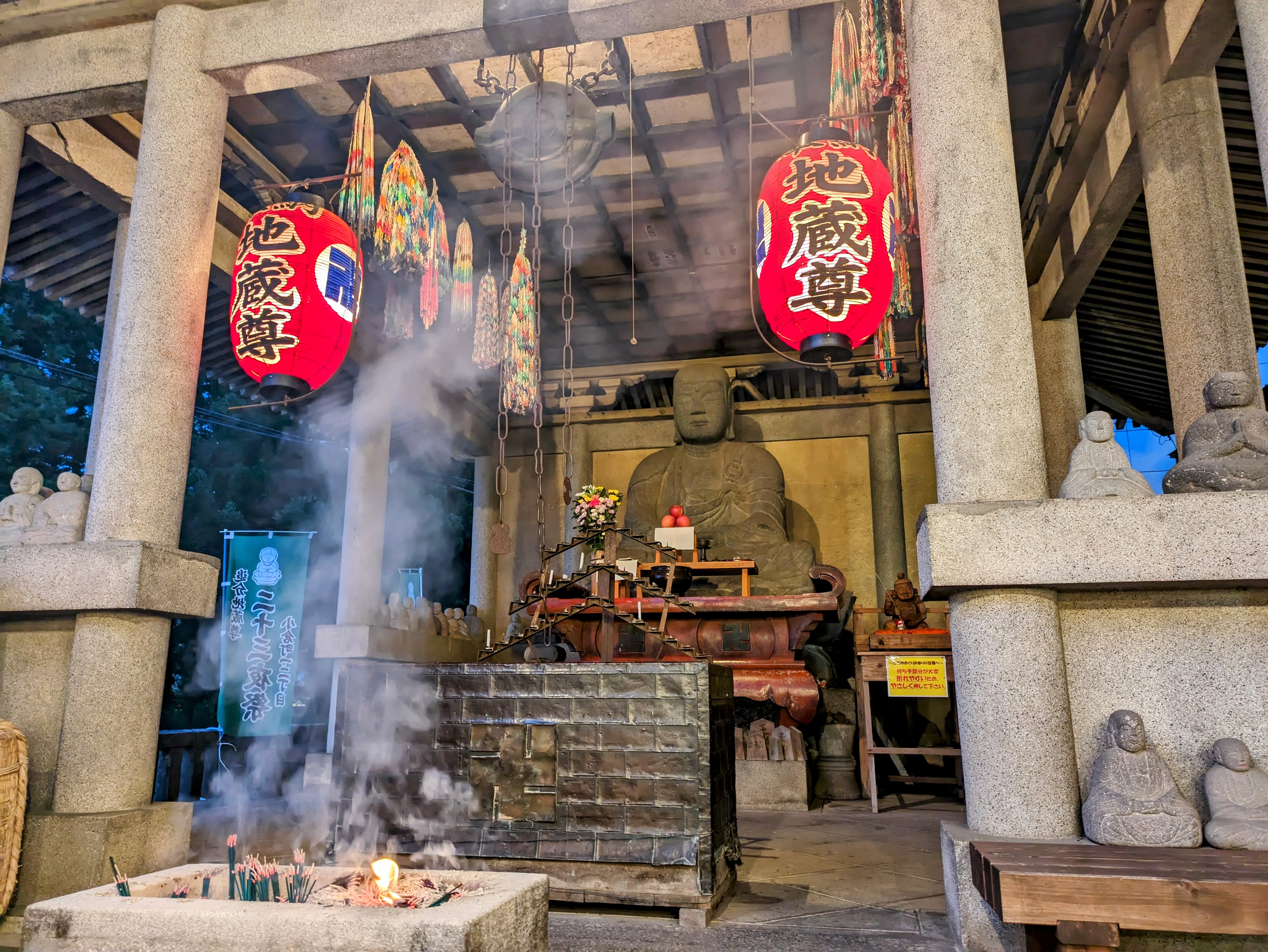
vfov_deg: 54.9
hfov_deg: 69.4
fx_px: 916
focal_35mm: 25
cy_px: 476
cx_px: 634
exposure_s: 1/25
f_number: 1.89
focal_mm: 5.43
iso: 232
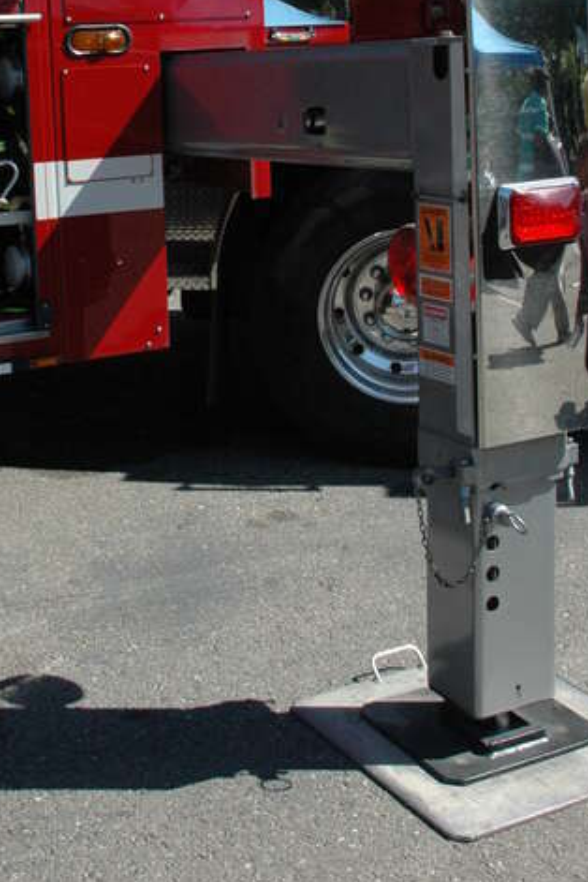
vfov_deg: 34.6
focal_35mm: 56
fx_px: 1372
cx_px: 198
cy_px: 187
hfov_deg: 24.1
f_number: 10
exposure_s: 1/160
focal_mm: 22
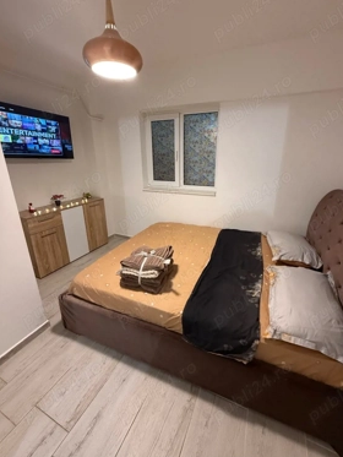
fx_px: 198
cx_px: 181
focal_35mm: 15
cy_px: 216
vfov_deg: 98.1
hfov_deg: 81.7
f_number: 2.2
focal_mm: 2.22
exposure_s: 1/50
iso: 250
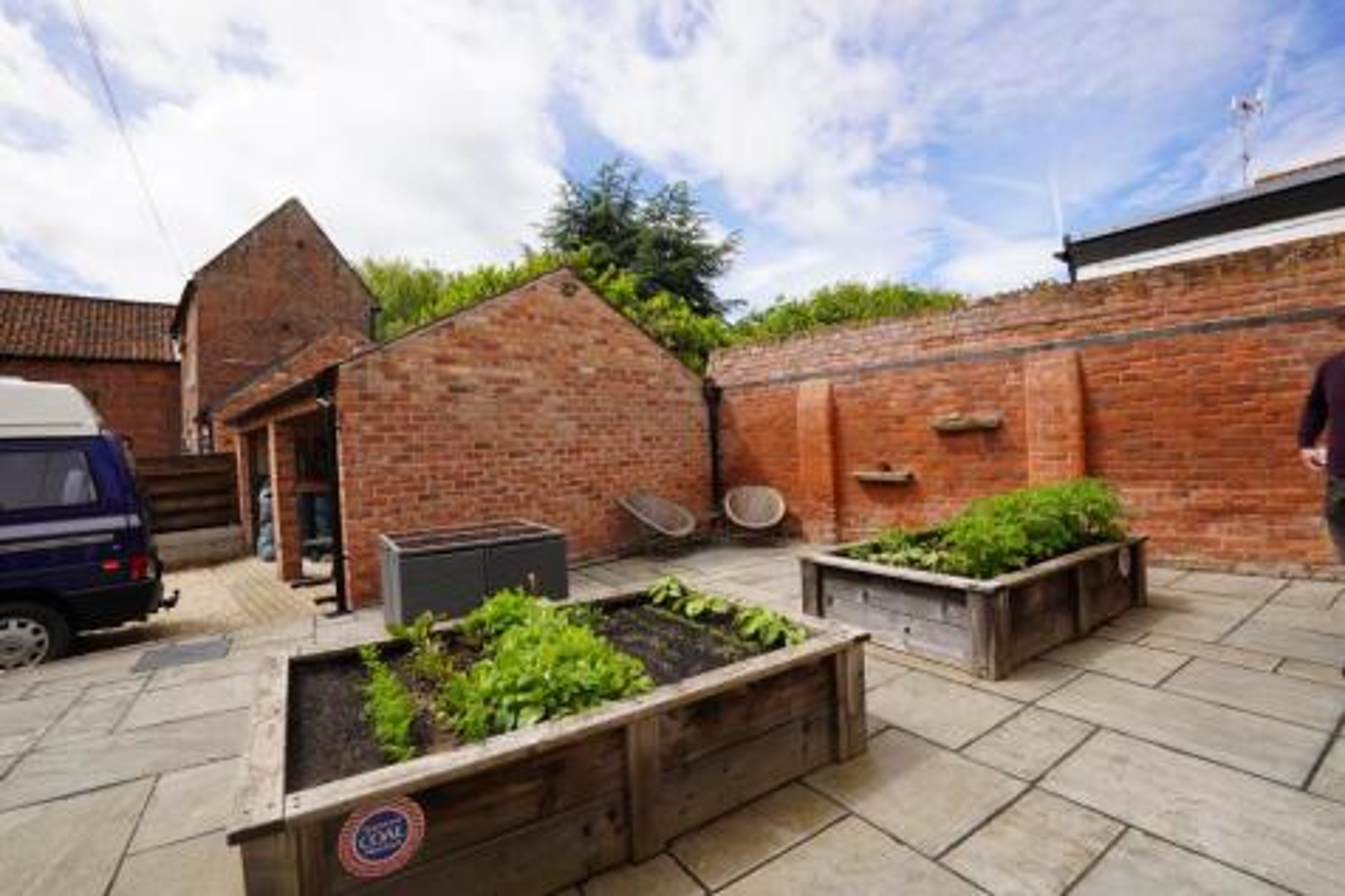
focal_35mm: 15
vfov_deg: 77.3
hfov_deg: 100.4
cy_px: 448
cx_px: 672
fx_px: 560
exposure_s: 1/160
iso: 100
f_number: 10
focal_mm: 10
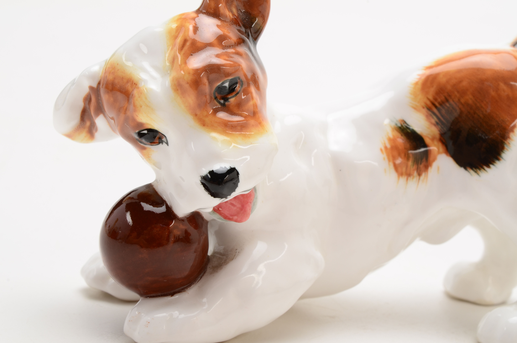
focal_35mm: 78
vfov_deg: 17.4
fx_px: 1118
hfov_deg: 26.0
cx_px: 258
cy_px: 172
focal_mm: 52
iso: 100
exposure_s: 1/160
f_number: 22
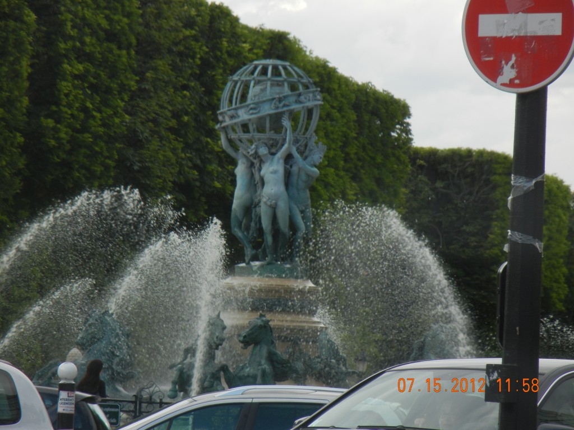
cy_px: 215
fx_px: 4975
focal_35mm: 300
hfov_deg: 6.6
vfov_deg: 5.0
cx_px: 287
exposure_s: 1/177
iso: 160
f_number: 5.6
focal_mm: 54
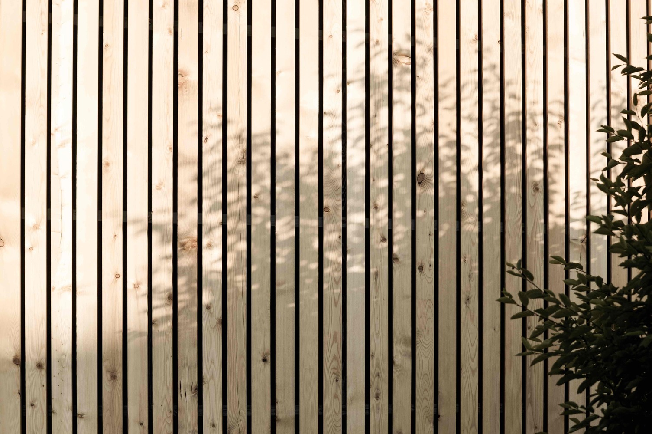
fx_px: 1900
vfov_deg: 13.0
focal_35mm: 105
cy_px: 217
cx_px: 326
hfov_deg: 19.5
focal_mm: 70
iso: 100
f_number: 7.1
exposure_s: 1/320
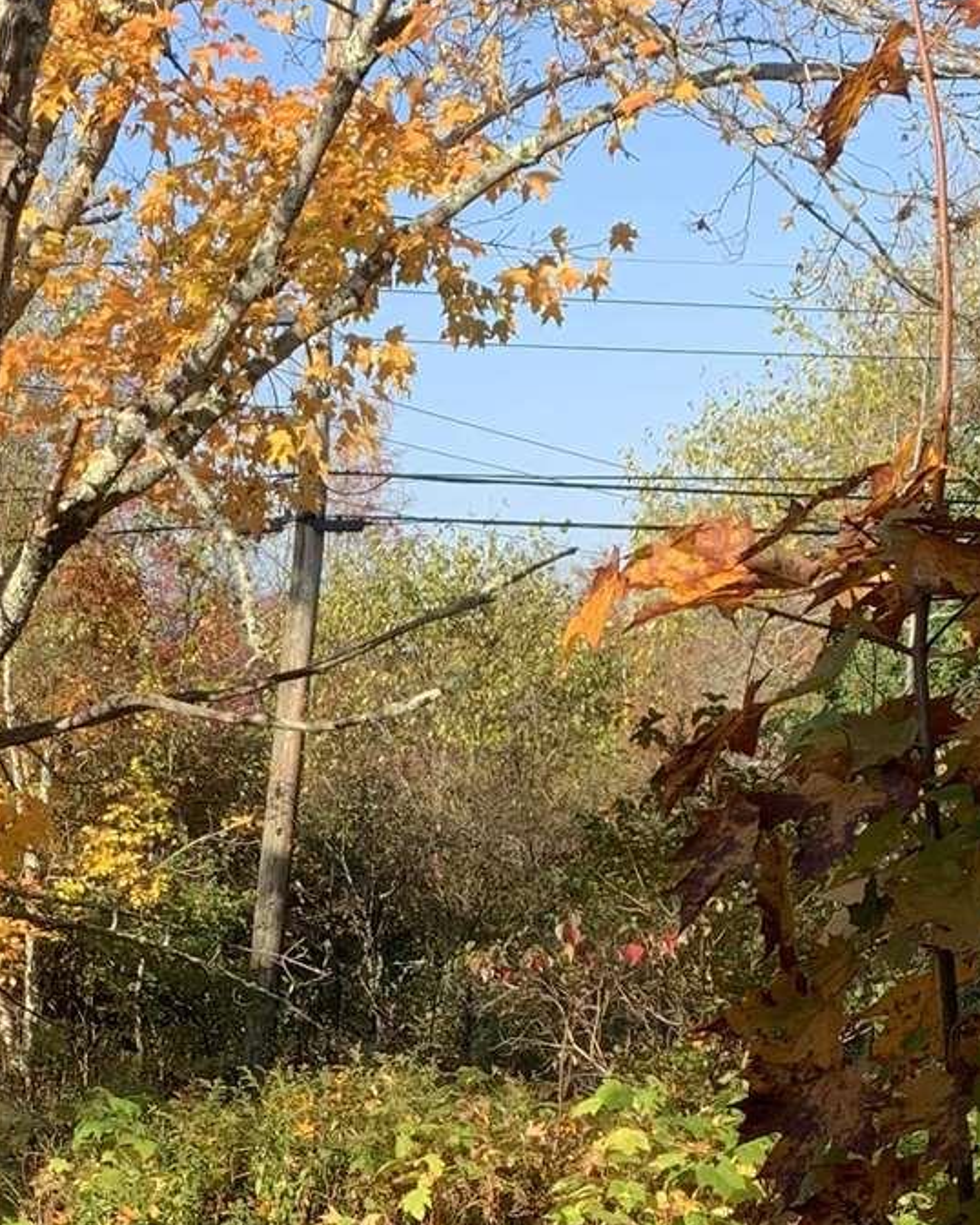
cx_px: 160
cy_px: 1376
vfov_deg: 20.8
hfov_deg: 17.5
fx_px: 3153
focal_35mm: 87
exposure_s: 1/722
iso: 25
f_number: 1.8
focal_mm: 4.25
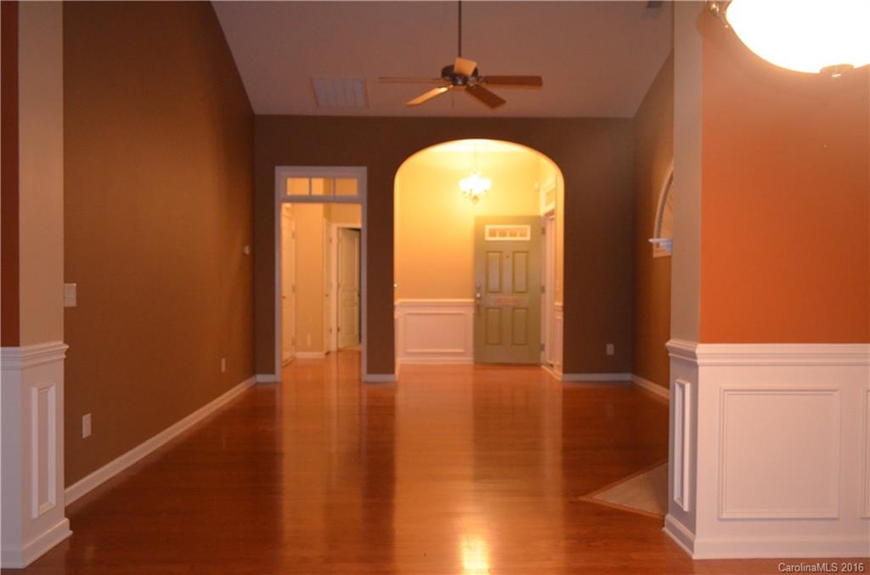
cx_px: 435
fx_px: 651
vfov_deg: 47.7
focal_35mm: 27
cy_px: 288
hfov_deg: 67.5
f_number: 3.5
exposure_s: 1/60
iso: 2800
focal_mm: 18
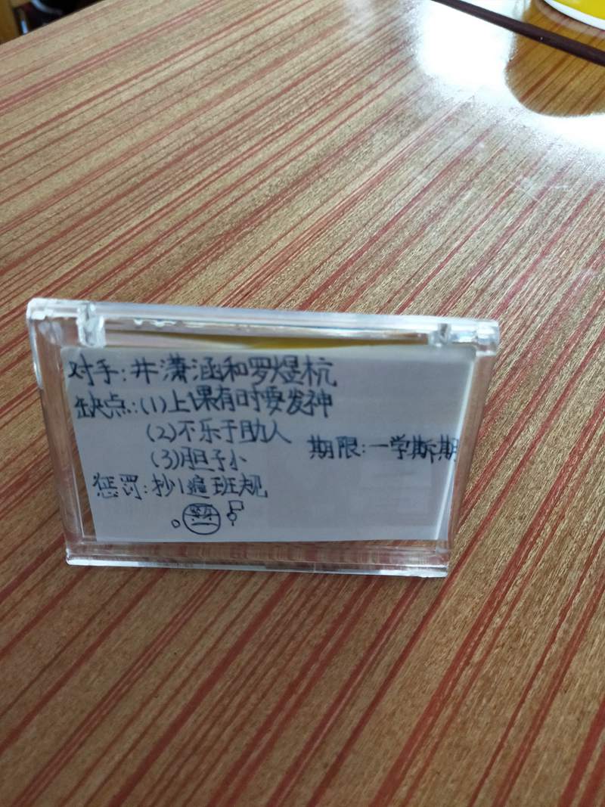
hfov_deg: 54.9
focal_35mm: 25
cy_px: 404
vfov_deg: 69.4
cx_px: 302
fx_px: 583
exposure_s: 1/50
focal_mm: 4.28
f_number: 1.7
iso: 130
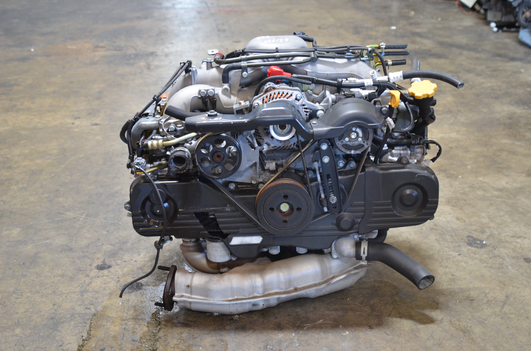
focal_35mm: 51
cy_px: 176
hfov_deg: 39.0
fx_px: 751
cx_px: 266
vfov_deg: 26.4
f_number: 4
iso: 800
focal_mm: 34
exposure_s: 1/40
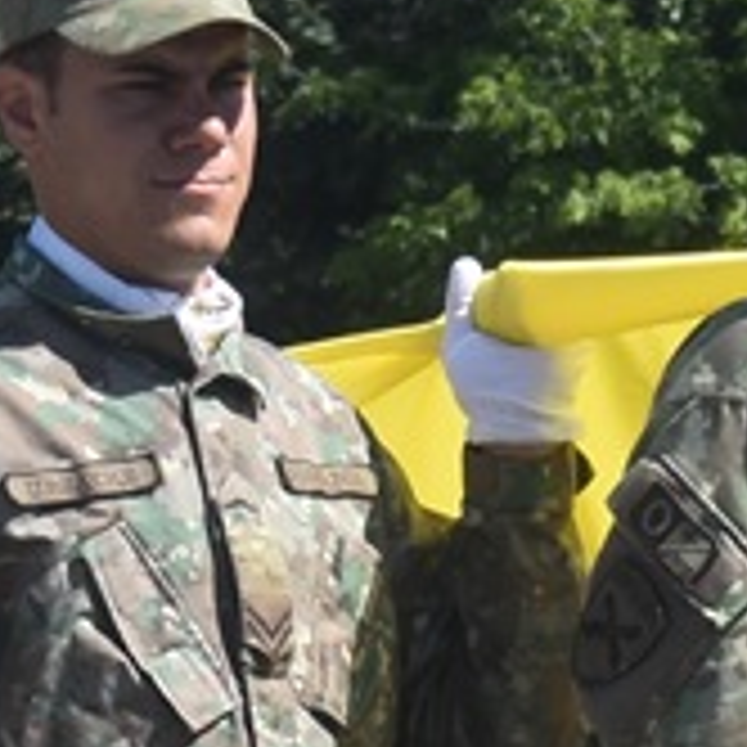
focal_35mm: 649
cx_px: 1760
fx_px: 15843
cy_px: 1008
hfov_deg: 2.7
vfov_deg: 2.7
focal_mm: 55
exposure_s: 1/250
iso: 100
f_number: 8
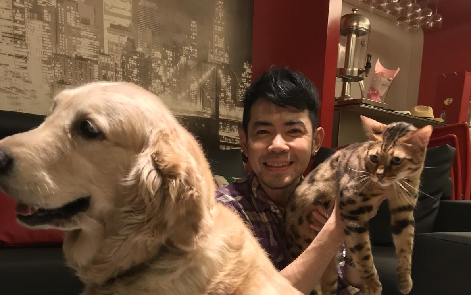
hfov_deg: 49.3
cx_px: 234
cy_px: 315
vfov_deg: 29.3
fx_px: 513
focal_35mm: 40
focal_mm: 3.99
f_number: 1.8
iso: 100
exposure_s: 1/30
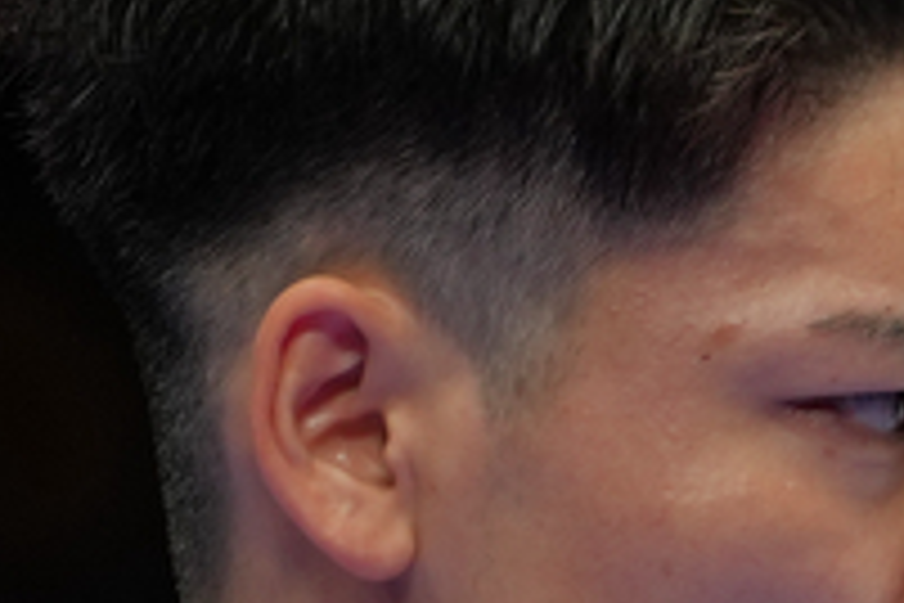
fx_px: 52880
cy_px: 1386
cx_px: 1763
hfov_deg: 1.0
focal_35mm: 2106
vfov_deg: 0.7
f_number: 2.8
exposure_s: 1/500
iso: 200
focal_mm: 176
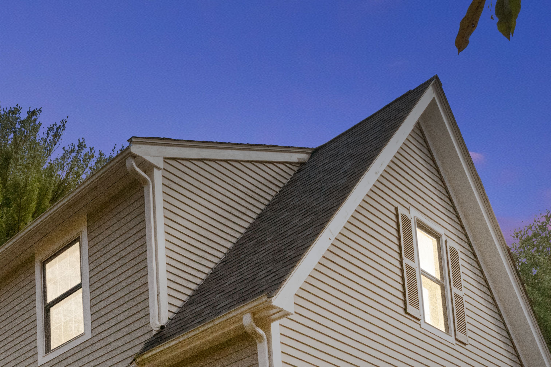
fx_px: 673
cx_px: -117
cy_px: 547
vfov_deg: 24.1
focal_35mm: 44
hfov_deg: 34.9
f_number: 11
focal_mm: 14
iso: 2500
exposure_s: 1/640
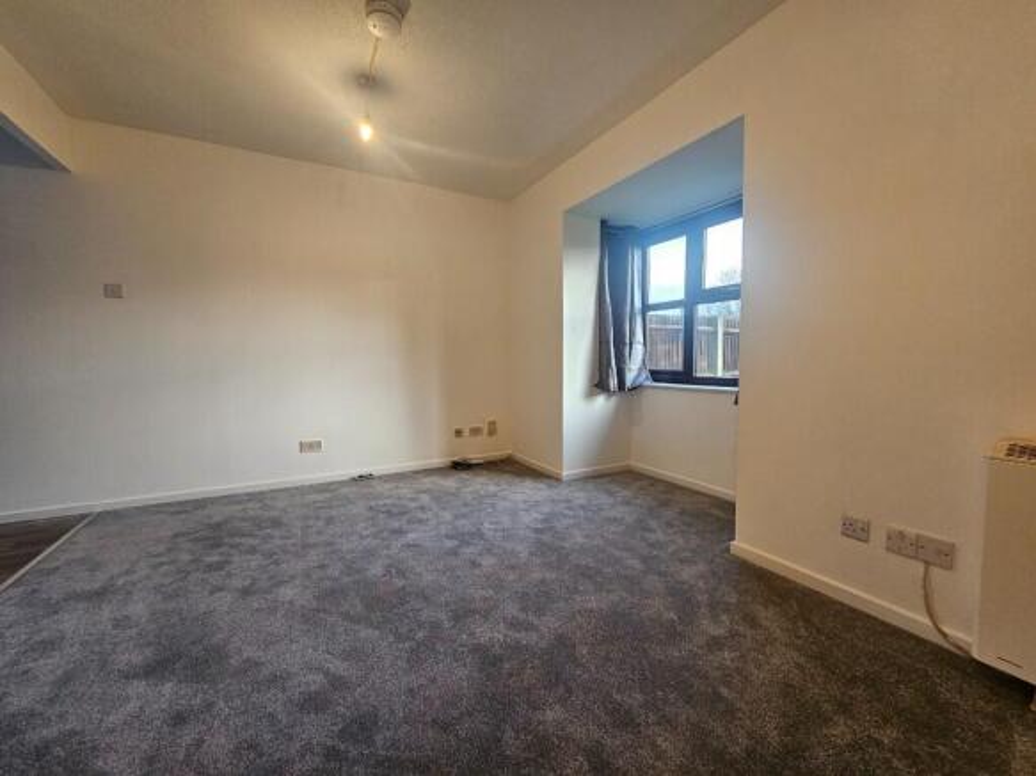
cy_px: 388
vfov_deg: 89.9
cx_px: 518
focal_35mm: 13
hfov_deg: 106.2
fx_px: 389
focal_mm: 2.2
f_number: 2.2
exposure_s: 1/70.8
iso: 250
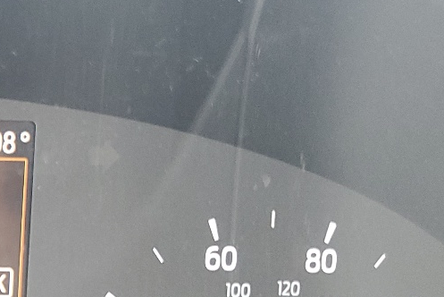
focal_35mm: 87
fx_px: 1074
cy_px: 302
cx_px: -190
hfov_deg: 20.5
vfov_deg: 15.4
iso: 100
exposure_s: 1/60.2
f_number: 1.5
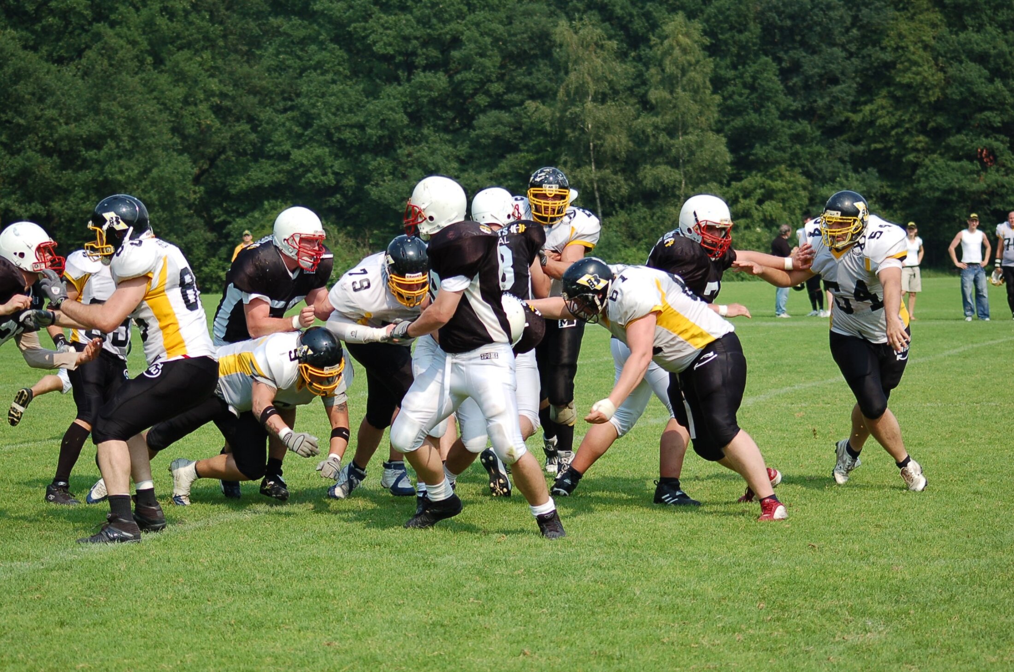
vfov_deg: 13.0
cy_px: 336
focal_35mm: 105
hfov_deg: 19.5
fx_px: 2952
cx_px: 507
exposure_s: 1/1250
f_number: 5
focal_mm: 70
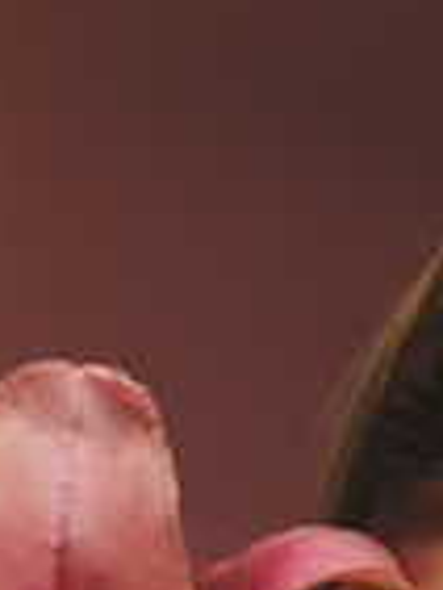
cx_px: 522
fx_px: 3408
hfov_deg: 7.4
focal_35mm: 200
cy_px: 900
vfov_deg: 9.6
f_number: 10
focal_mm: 59.7
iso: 100
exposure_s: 1/125
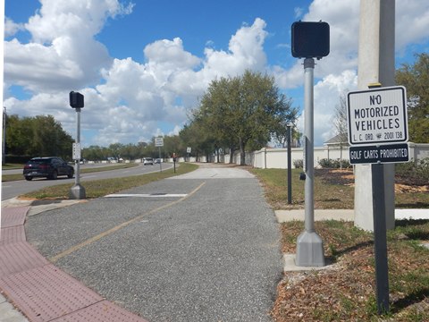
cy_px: 161
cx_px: 214
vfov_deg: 56.8
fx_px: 297
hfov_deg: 71.6
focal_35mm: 24
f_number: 8.2
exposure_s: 1/400
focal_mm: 4.3
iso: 125
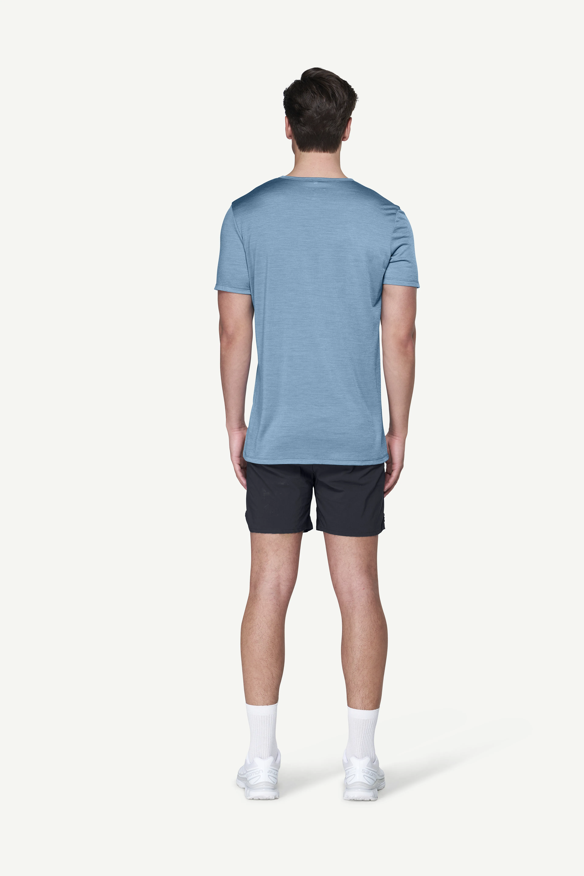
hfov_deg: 19.5
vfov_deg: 28.8
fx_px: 1703
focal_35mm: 70
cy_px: 438
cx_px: 292
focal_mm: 70
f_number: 5.6
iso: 100
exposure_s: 1/50
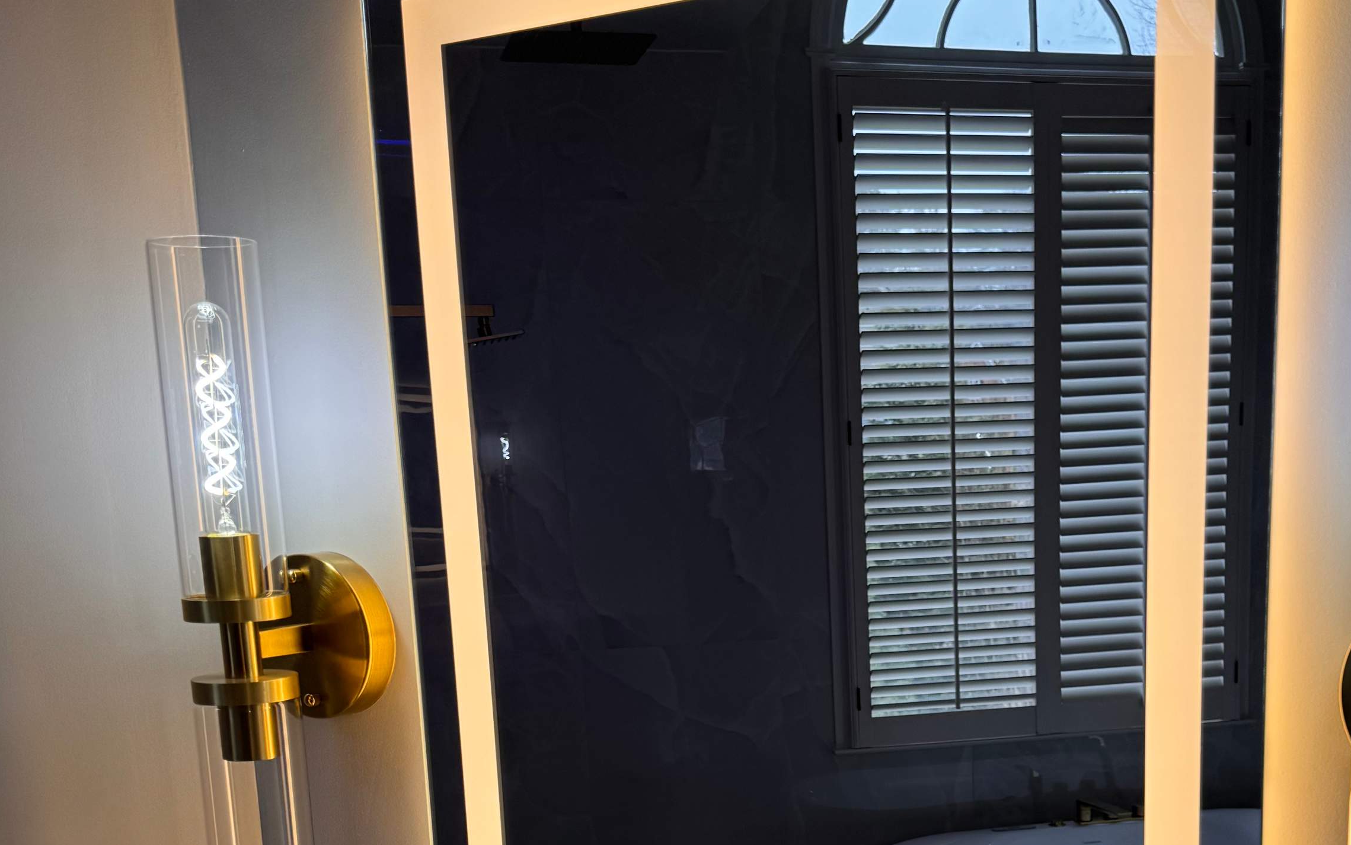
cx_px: 856
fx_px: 1657
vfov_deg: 27.4
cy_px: 787
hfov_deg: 44.0
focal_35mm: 45
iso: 80
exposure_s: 1/407
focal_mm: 6.76
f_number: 1.78
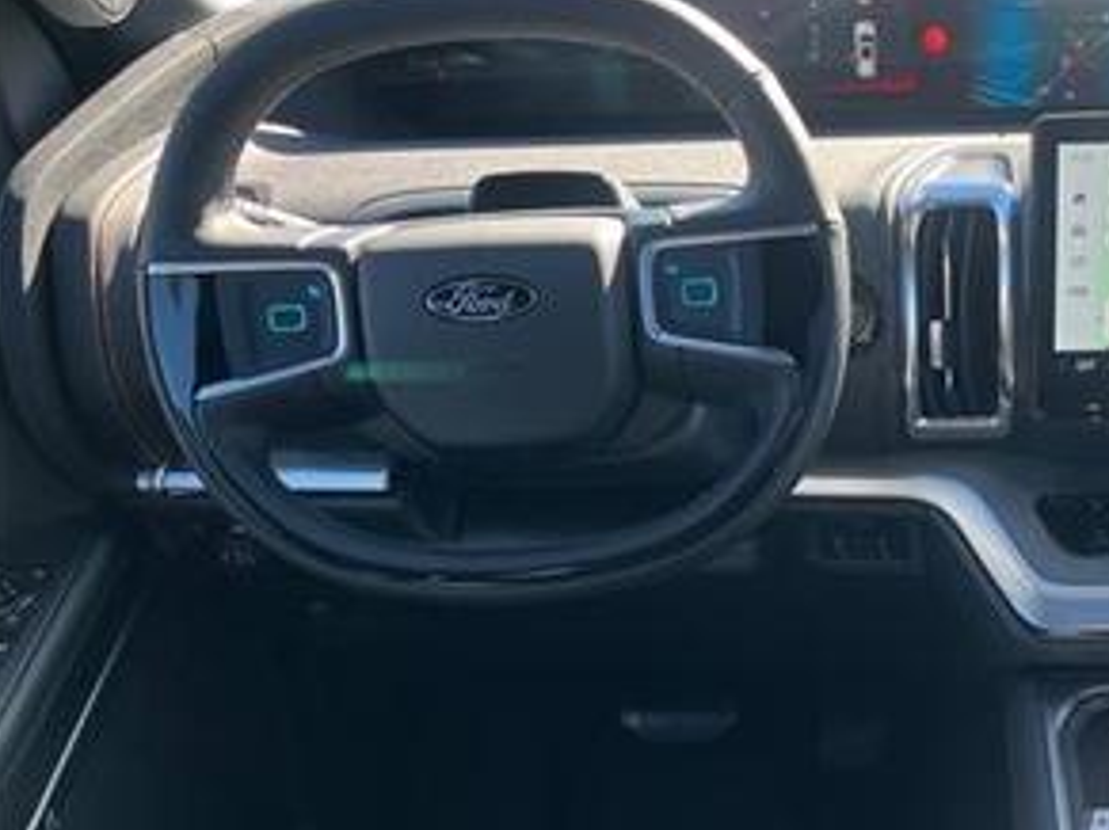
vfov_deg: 31.5
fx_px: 1441
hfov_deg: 39.8
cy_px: 640
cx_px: 941
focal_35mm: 45
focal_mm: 5.1
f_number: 1.6
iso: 32
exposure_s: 1/150
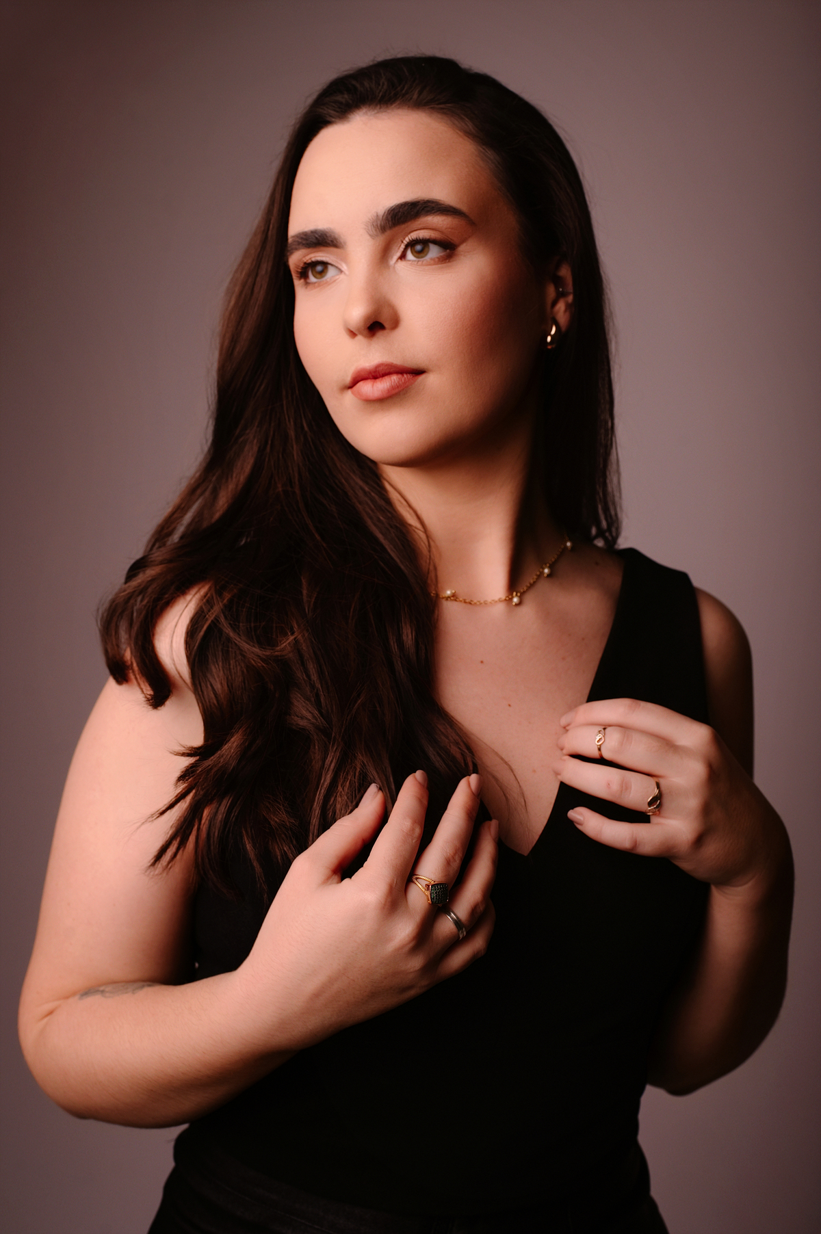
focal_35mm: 50
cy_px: 617
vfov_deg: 39.6
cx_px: 410
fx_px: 1713
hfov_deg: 27.0
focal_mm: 50
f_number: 6.3
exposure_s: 1/200
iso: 100
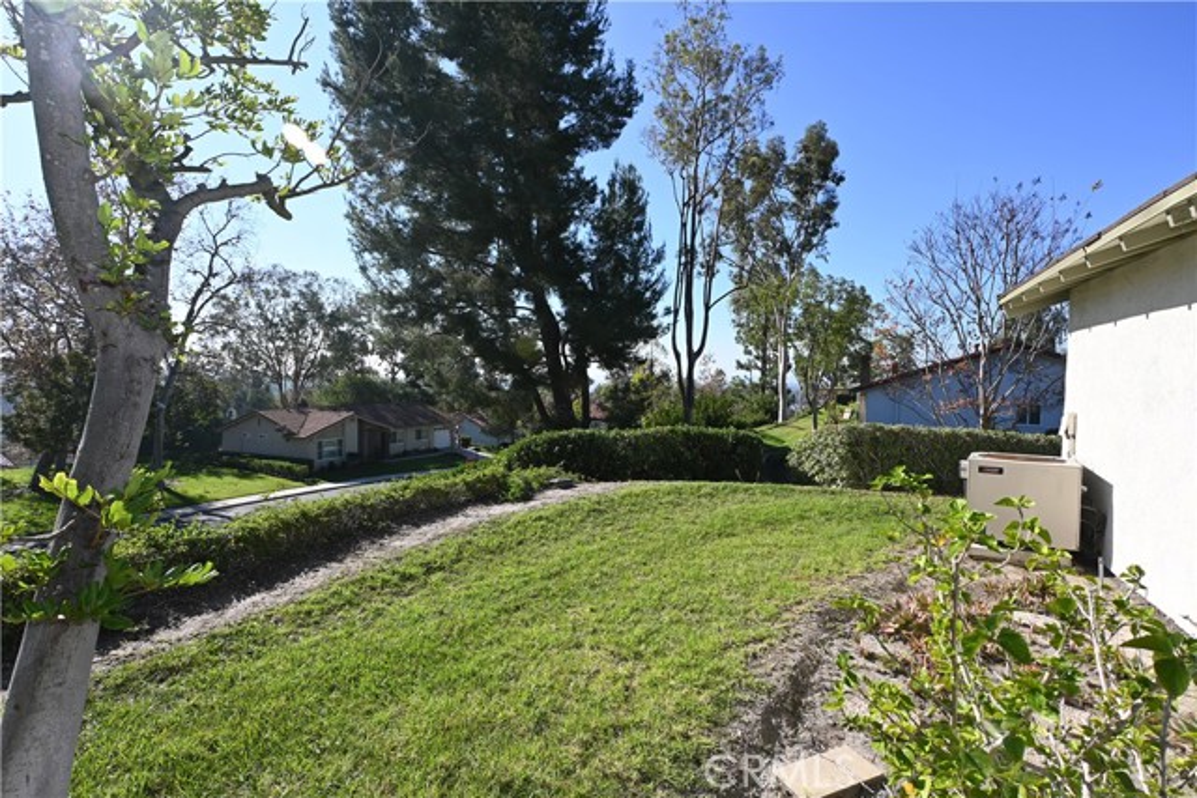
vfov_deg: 67.4
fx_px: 599
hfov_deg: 90.0
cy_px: 399
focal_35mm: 18
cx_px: 598
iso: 100
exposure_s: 1/200
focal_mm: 12
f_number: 8
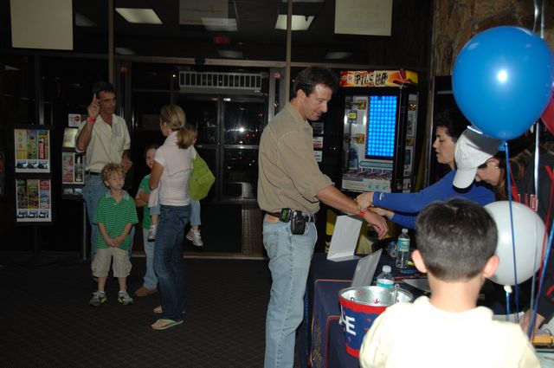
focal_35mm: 36
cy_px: 184
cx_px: 277
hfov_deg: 53.2
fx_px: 553
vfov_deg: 36.8
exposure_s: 1/125
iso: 200
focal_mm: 24
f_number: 3.8
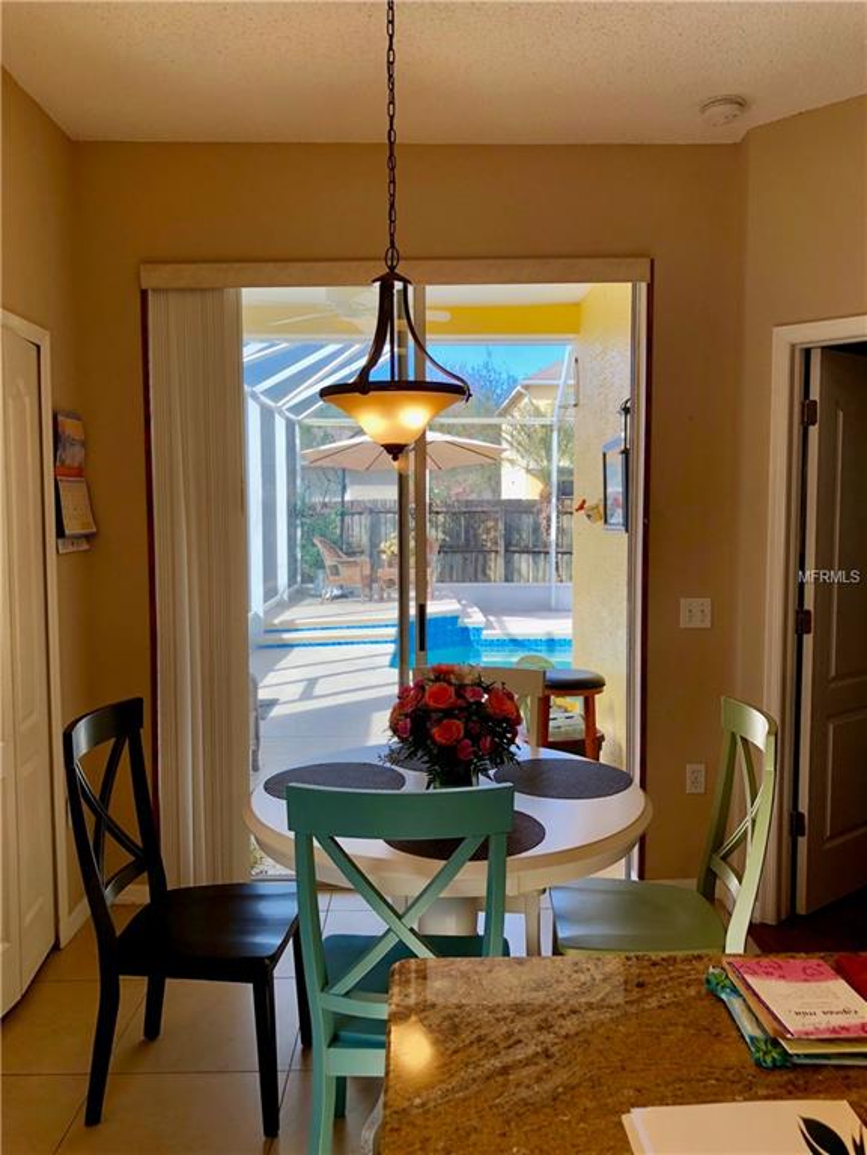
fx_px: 935
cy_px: 578
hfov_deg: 49.7
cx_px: 434
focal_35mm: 28
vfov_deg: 63.4
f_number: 1.8
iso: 25
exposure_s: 1/120
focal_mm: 3.99
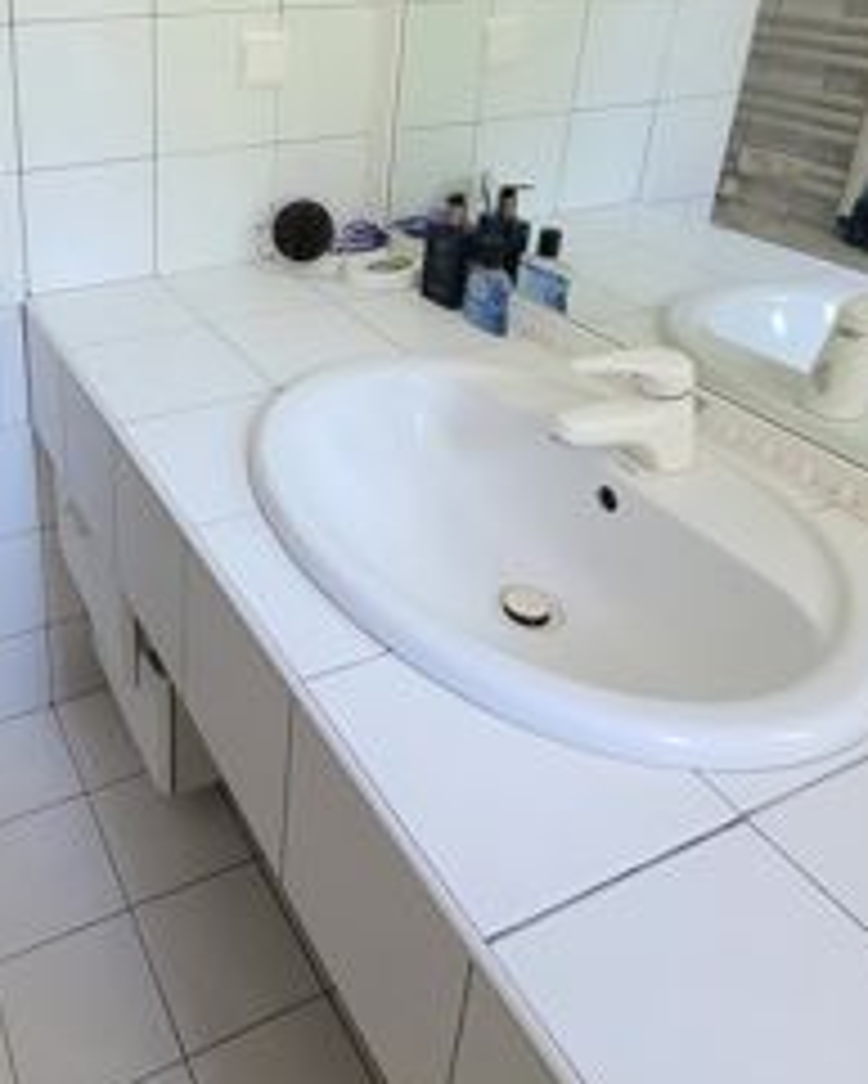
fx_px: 899
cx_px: 173
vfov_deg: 59.1
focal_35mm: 28
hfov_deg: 48.6
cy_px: 279
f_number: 2.2
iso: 400
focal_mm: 1.74
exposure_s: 1/33
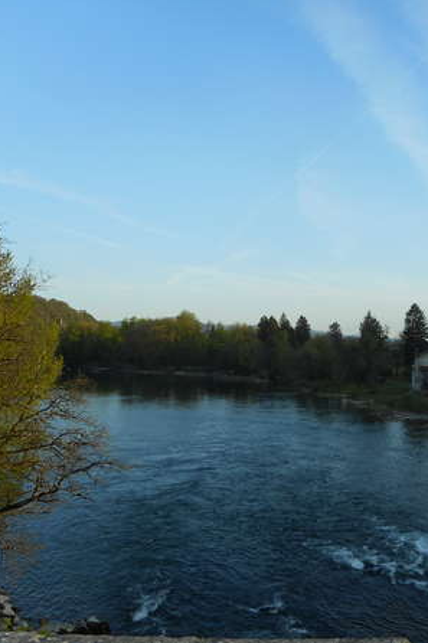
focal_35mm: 35
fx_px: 625
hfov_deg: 37.1
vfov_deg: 54.5
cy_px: 320
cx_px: 311
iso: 80
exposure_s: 1/320
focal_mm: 4.5
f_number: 3.7
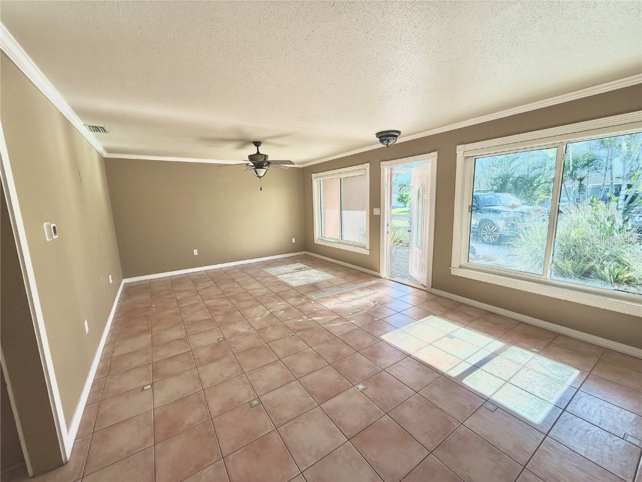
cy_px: 241
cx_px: 321
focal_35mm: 14
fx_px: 260
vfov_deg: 85.7
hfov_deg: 102.1
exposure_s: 1/269
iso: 64
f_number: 2.2
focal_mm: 2.22
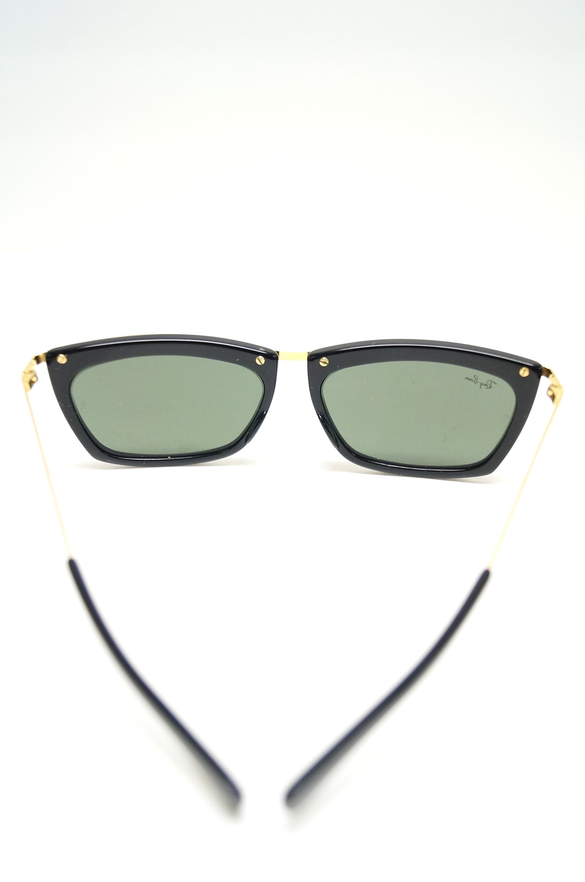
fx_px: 807
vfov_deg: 57.3
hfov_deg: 39.8
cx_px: 292
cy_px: 441
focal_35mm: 33
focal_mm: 22
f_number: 4
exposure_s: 1/60
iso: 640
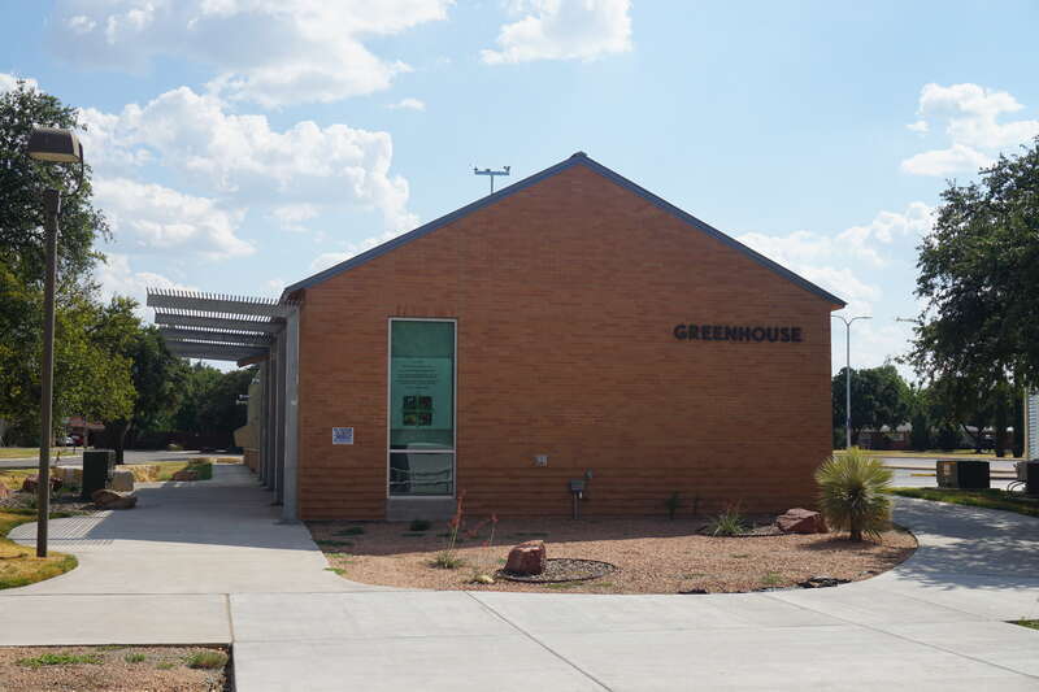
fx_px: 1298
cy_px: 346
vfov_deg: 29.9
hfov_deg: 43.6
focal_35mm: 45
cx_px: 520
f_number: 11
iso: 100
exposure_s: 1/200
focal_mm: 30
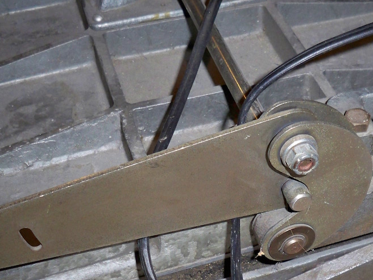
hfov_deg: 29.8
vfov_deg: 22.7
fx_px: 690
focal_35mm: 64
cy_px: 215
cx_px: 277
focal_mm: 6.3
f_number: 3.1
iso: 200
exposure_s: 1/60
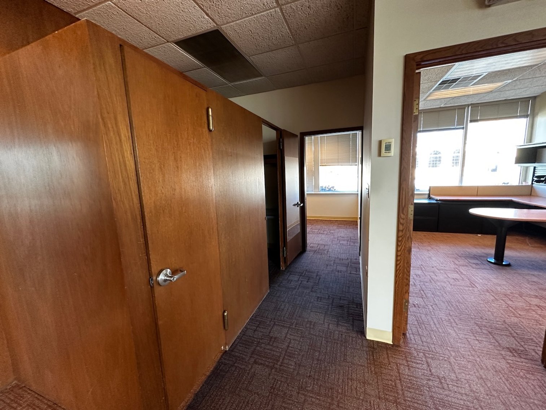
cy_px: 205
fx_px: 221
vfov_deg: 85.7
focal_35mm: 14
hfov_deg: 102.1
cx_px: 273
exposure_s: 1/60
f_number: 2.2
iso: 250
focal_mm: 2.22
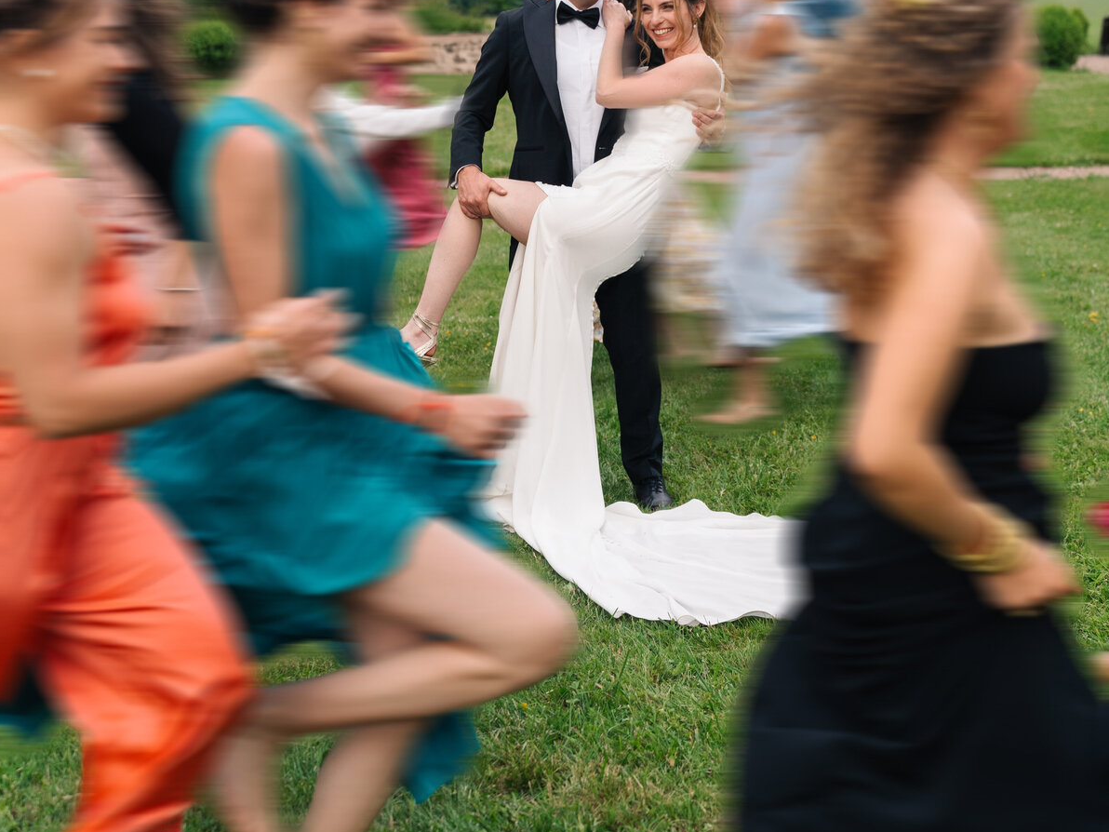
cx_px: 555
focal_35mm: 61
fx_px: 1954
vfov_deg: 23.5
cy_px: 112
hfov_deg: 31.7
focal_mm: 42
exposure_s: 1/2000
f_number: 2.8
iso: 400
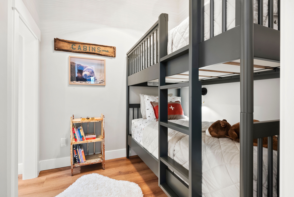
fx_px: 147
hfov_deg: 90.0
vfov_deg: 67.5
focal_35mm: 18
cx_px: 147
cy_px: 98
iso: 640
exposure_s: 1/1.25
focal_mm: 18
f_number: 8
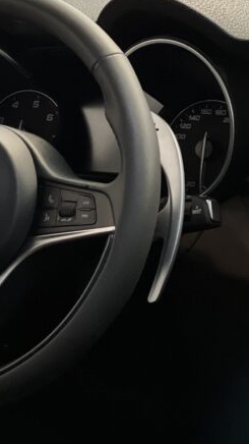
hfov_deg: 7.8
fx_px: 1809
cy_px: 186
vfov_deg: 14.0
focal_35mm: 154
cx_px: -56
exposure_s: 1/33
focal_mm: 9
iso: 400
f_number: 2.8
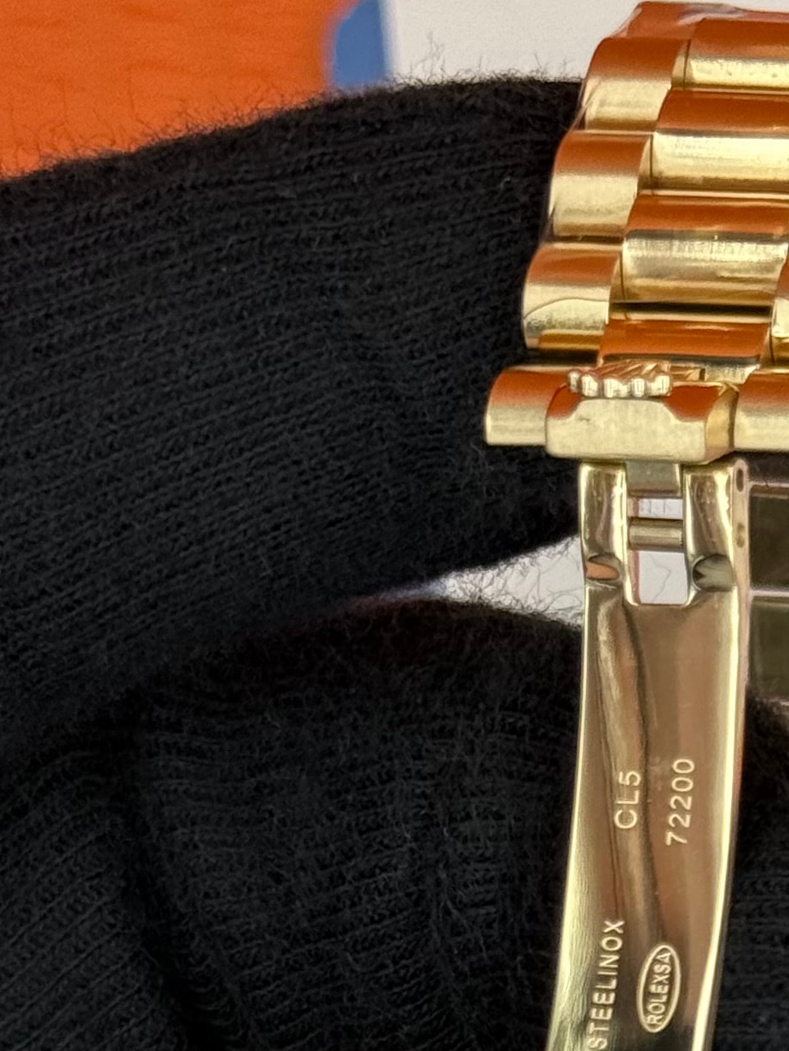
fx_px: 4770
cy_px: 1345
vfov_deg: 12.2
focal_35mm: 157
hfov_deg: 9.4
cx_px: 692
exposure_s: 1/496
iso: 64
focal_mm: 6.76
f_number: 1.78
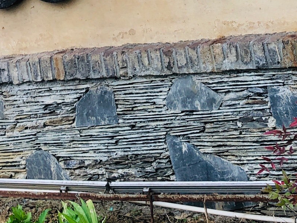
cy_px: -147
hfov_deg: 20.6
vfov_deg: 14.2
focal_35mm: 95
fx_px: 815
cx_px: 204
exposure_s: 1/120
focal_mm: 4
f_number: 1.8
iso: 25
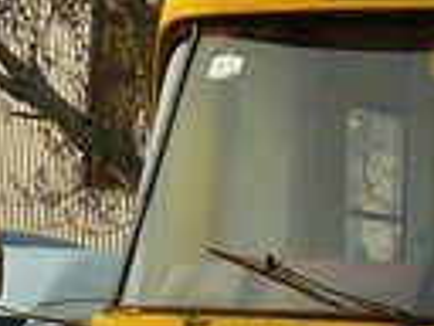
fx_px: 3598
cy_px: -61
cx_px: 471
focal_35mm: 287
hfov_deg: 6.9
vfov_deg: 5.2
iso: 100
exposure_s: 1/400
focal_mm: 6
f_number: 3.2
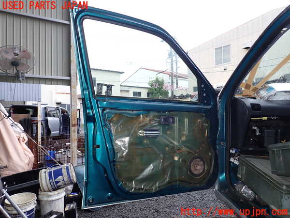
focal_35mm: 25
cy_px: 109
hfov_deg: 69.4
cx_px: 145
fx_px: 209
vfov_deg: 54.9
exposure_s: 1/160
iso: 100
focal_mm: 4.5
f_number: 2.8
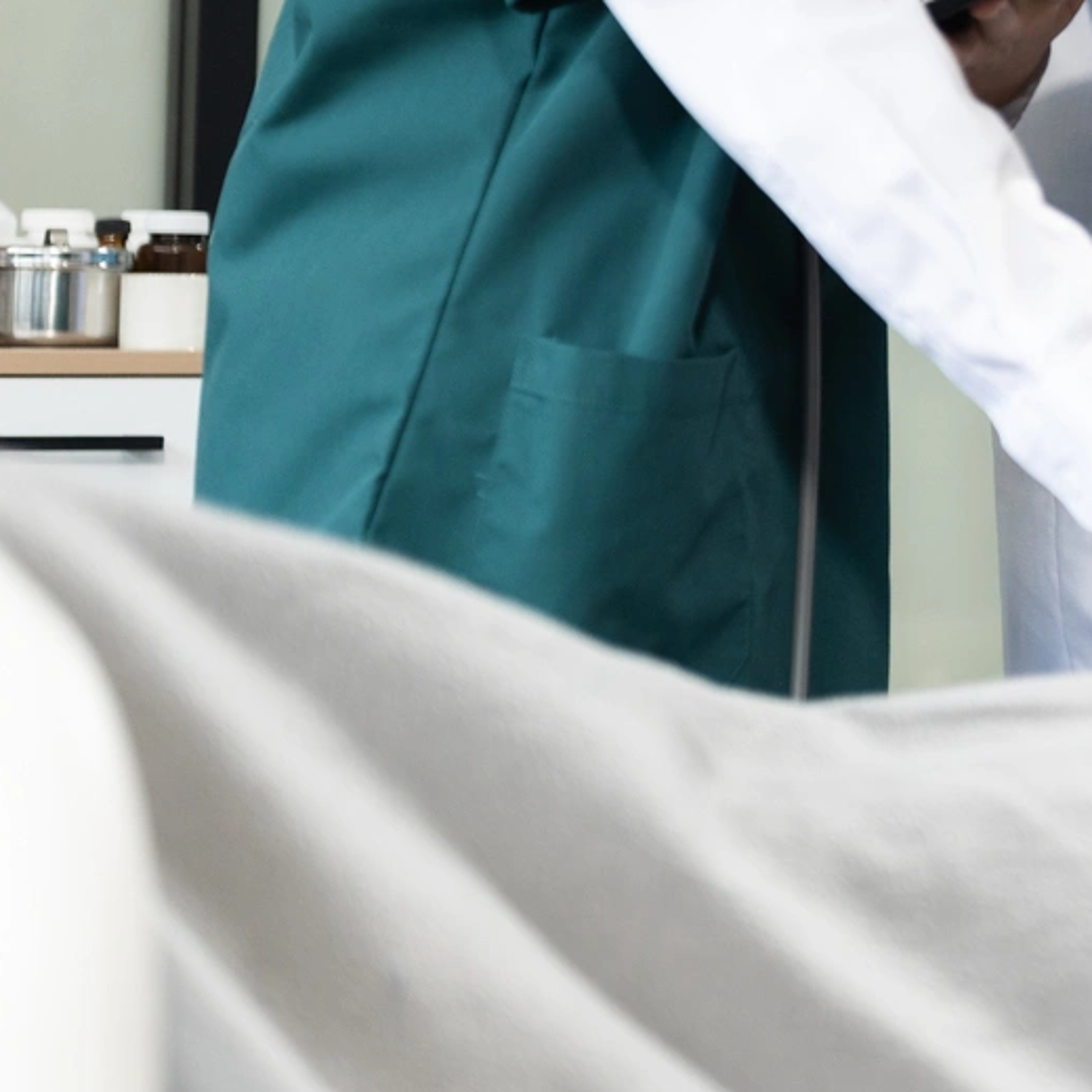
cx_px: 1749
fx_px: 3824
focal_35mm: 107
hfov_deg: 14.8
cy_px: 61
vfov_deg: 16.0
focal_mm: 37.4
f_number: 2
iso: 250
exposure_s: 1/160
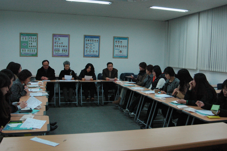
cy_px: 76
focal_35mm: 36
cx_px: 114
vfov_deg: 36.8
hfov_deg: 53.2
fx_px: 227
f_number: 7.1
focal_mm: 24
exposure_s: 1/80
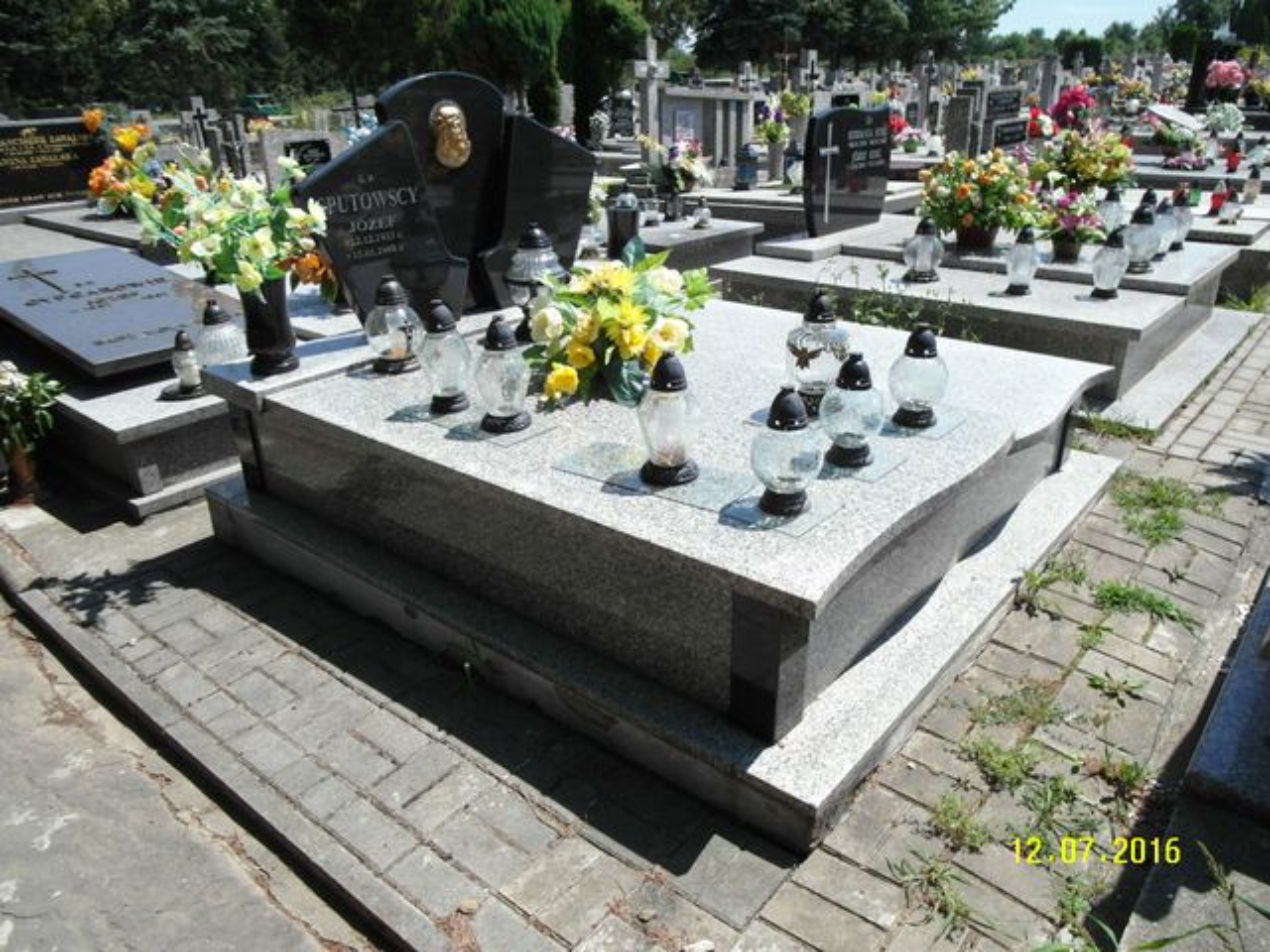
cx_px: 635
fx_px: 881
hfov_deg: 71.6
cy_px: 476
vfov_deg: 56.8
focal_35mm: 24
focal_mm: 5.2
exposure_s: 1/1500
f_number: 2.8
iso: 80
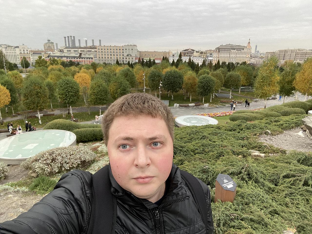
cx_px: 156
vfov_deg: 58.9
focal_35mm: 23
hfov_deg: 73.9
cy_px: 117
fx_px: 207
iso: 125
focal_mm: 2.71
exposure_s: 1/60
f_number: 2.2
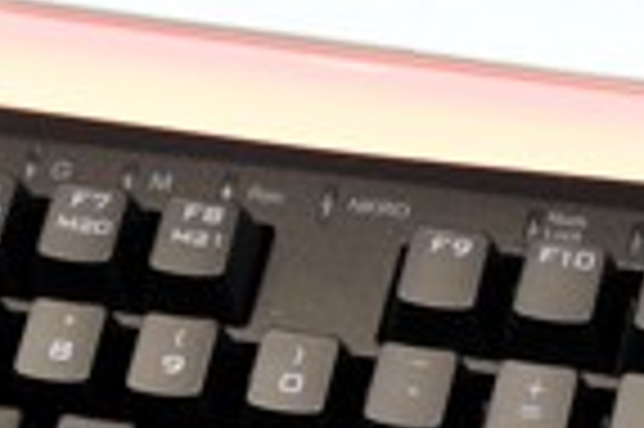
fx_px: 4217
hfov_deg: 8.7
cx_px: 338
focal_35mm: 236
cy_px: 518
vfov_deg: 5.8
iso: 400
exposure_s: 1/60
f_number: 4
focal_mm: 30
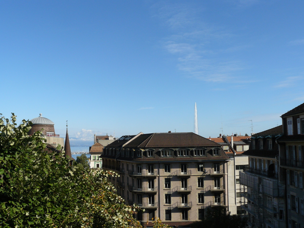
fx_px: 316
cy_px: 114
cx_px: 152
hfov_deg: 51.4
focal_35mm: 36
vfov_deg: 39.7
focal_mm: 6
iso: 100
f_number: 5.6
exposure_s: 1/400
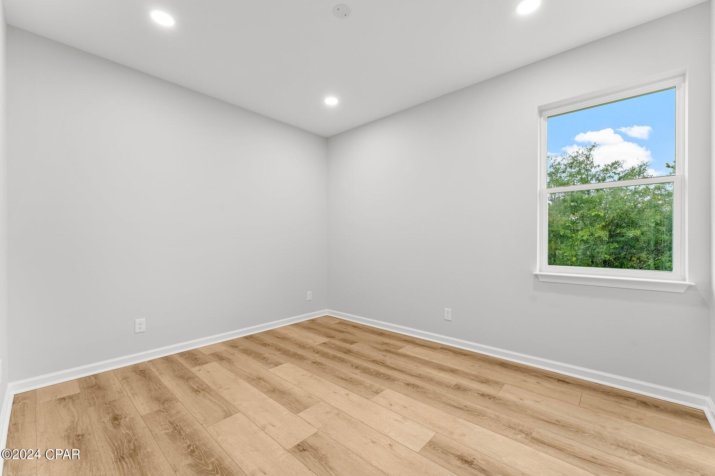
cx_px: 358
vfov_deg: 81.2
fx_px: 278
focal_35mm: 14
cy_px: 238
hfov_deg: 104.3
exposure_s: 1/10
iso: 400
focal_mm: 14
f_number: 8
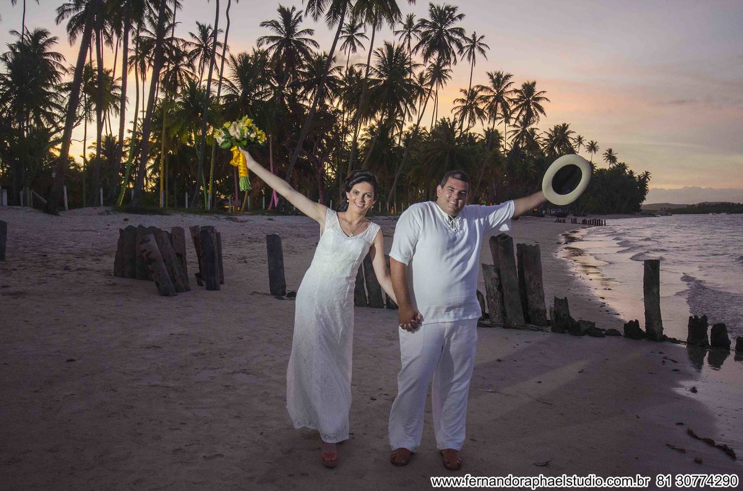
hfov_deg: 57.3
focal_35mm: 33
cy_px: 246
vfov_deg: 39.8
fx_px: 679
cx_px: 372
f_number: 4.5
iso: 1250
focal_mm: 22
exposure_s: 1/100
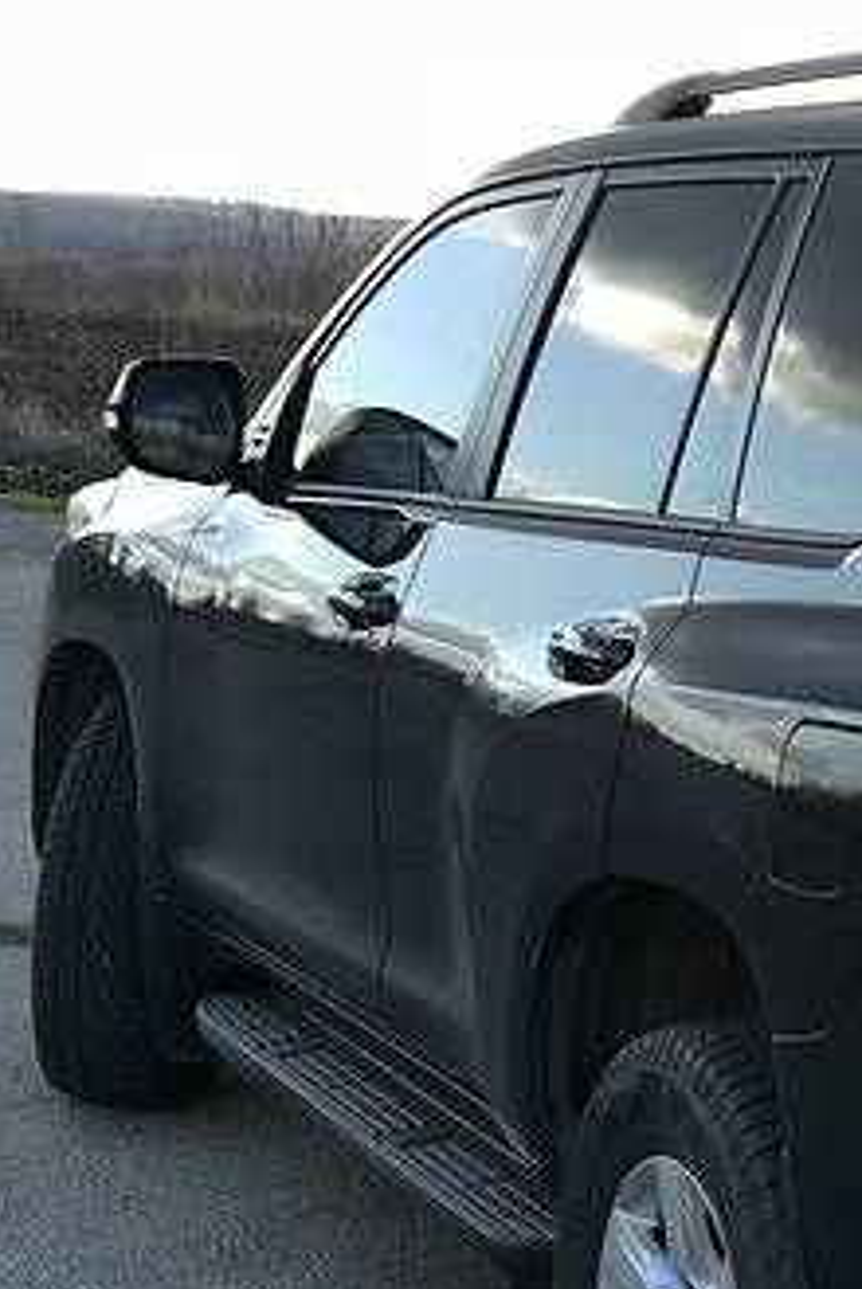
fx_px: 3871
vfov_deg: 18.9
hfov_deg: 12.6
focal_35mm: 108
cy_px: 733
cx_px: 744
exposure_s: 1/112
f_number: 2.8
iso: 20
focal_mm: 6.6
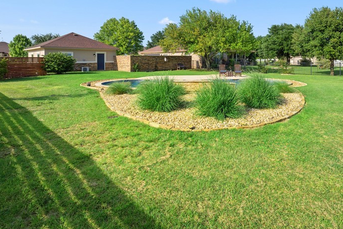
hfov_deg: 78.1
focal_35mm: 22
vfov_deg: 54.8
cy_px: 60
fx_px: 210
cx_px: 195
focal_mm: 14
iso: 250
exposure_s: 1/400
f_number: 8
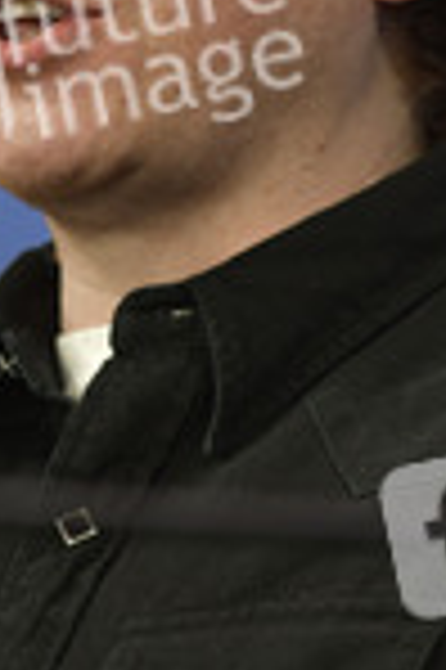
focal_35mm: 536
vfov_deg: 3.9
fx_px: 9983
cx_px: 203
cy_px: 288
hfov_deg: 2.6
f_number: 4.5
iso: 1250
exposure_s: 1/250
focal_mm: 200
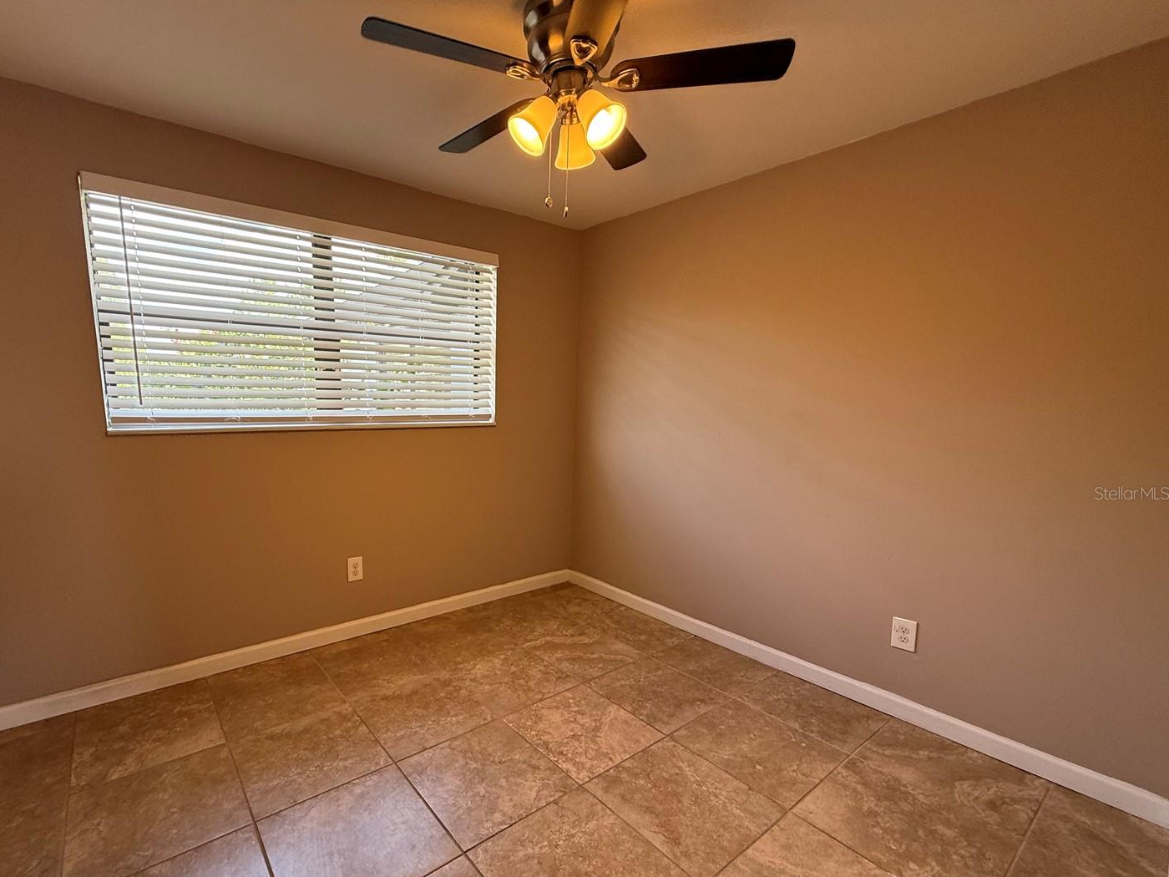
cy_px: 493
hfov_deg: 93.9
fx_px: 540
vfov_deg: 77.8
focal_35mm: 16
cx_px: 505
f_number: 2.2
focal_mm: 2.22
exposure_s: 1/120
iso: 100
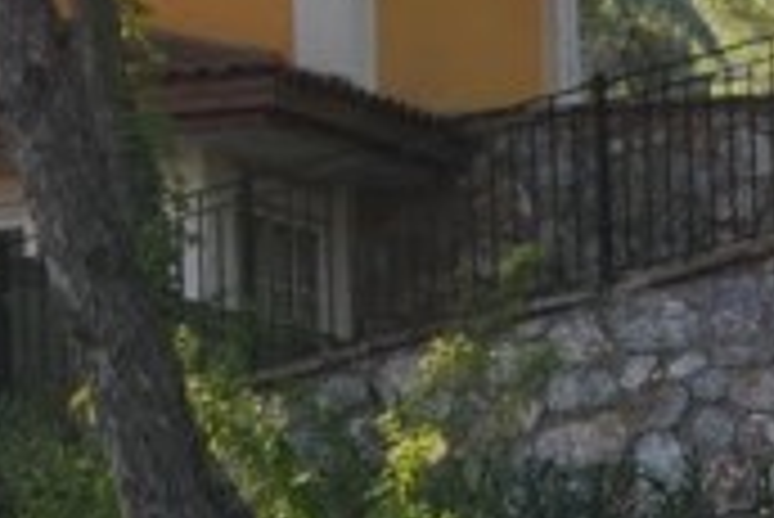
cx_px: 1174
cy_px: 1122
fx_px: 5164
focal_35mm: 240
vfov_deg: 5.6
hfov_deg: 8.4
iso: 110
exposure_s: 1/125
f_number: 5.6
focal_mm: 24
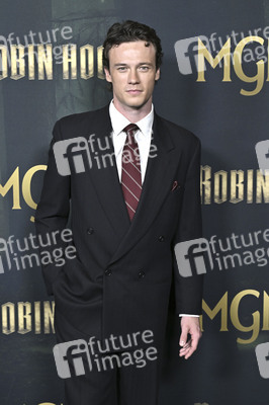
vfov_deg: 31.4
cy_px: 202
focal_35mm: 64
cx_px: 134
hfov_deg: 21.2
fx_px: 719
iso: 1600
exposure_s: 1/320
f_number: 6.3
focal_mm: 64
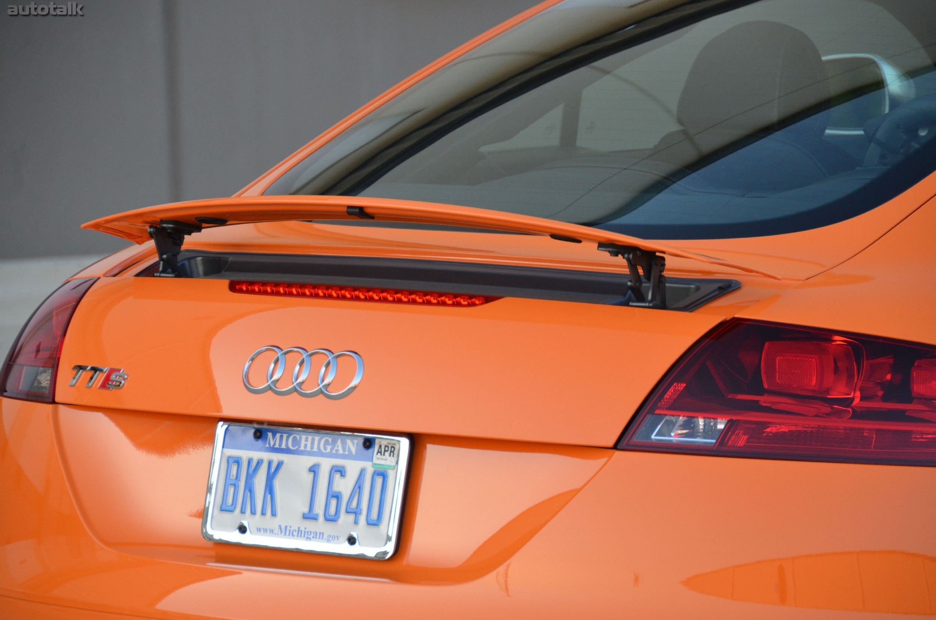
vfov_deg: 6.8
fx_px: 5254
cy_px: 310
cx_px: 468
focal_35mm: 202
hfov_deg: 10.2
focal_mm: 135
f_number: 5.6
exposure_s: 1/500
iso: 1250
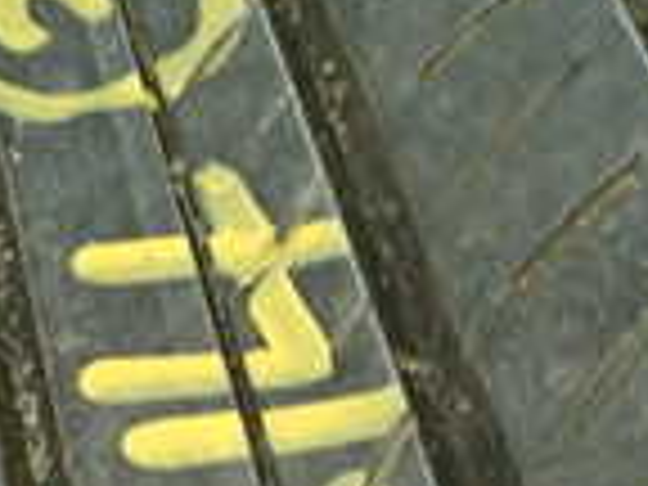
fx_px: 2340
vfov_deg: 11.8
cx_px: 40
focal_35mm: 125
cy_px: 86
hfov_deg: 15.5
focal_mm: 5.4
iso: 320
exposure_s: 1/30
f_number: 2.3
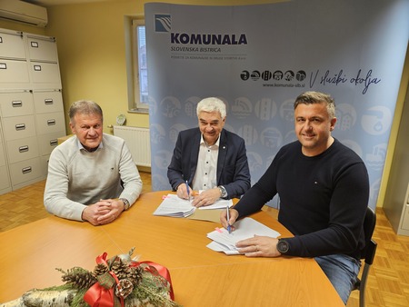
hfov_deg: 73.9
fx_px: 272
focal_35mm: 23
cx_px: 204
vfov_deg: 58.9
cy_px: 154
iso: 80
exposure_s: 1/100
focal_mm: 5.4
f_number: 1.8
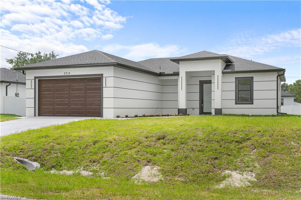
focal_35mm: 38
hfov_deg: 50.7
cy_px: 100
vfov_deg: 35.0
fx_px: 318
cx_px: 150
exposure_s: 1/40
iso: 50
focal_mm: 38
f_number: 7.1
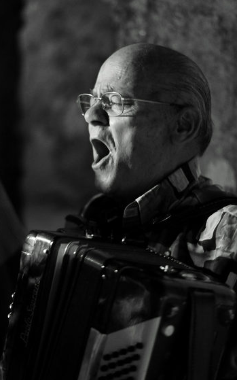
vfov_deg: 25.2
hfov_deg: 15.9
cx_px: 105
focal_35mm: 82
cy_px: 194
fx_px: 848
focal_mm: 50
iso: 1000
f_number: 1.8
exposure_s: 1/80
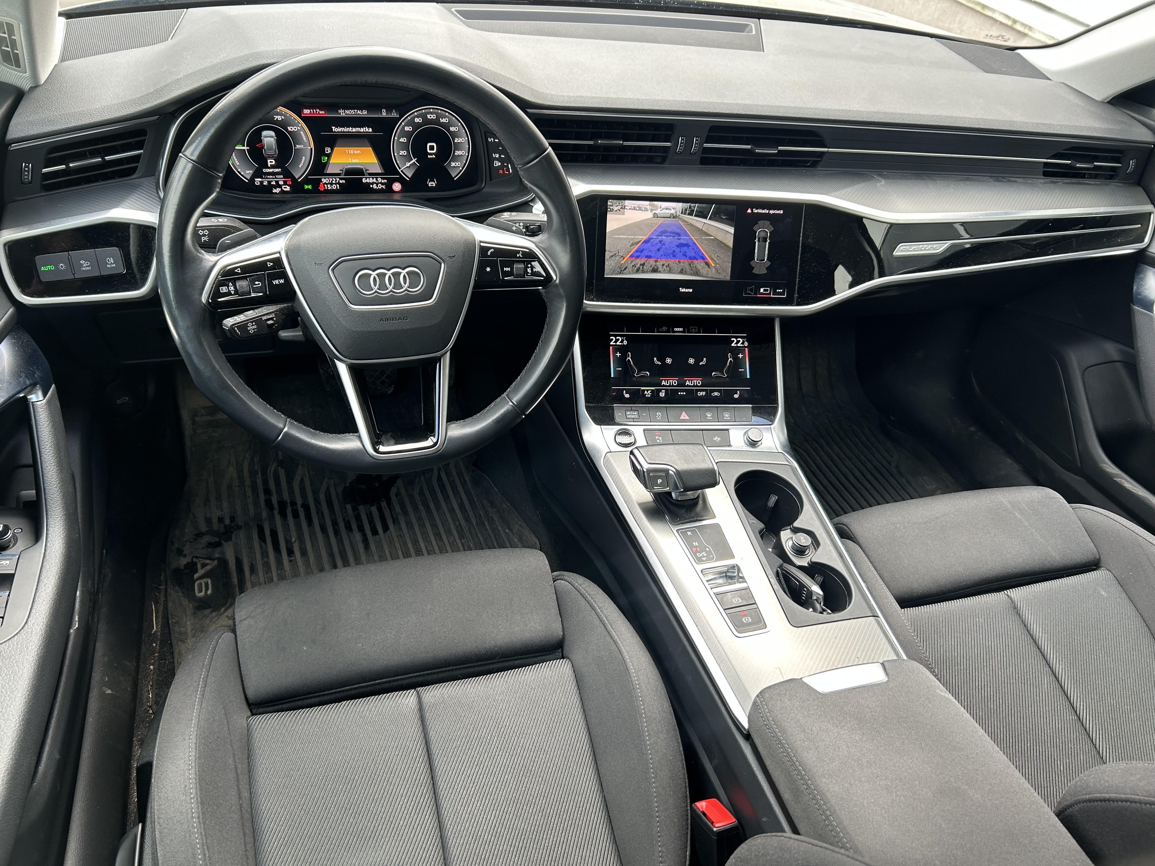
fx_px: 868
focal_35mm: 26
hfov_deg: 67.3
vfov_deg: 53.1
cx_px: 578
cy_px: 433
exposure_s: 1/121
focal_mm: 5.7
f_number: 1.5
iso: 50
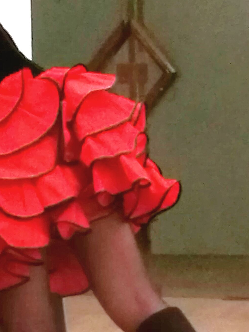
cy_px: 233
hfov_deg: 7.7
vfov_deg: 10.2
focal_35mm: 193
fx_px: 1851
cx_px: 78
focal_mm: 4.5
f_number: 2.2
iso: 500
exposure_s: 1/25
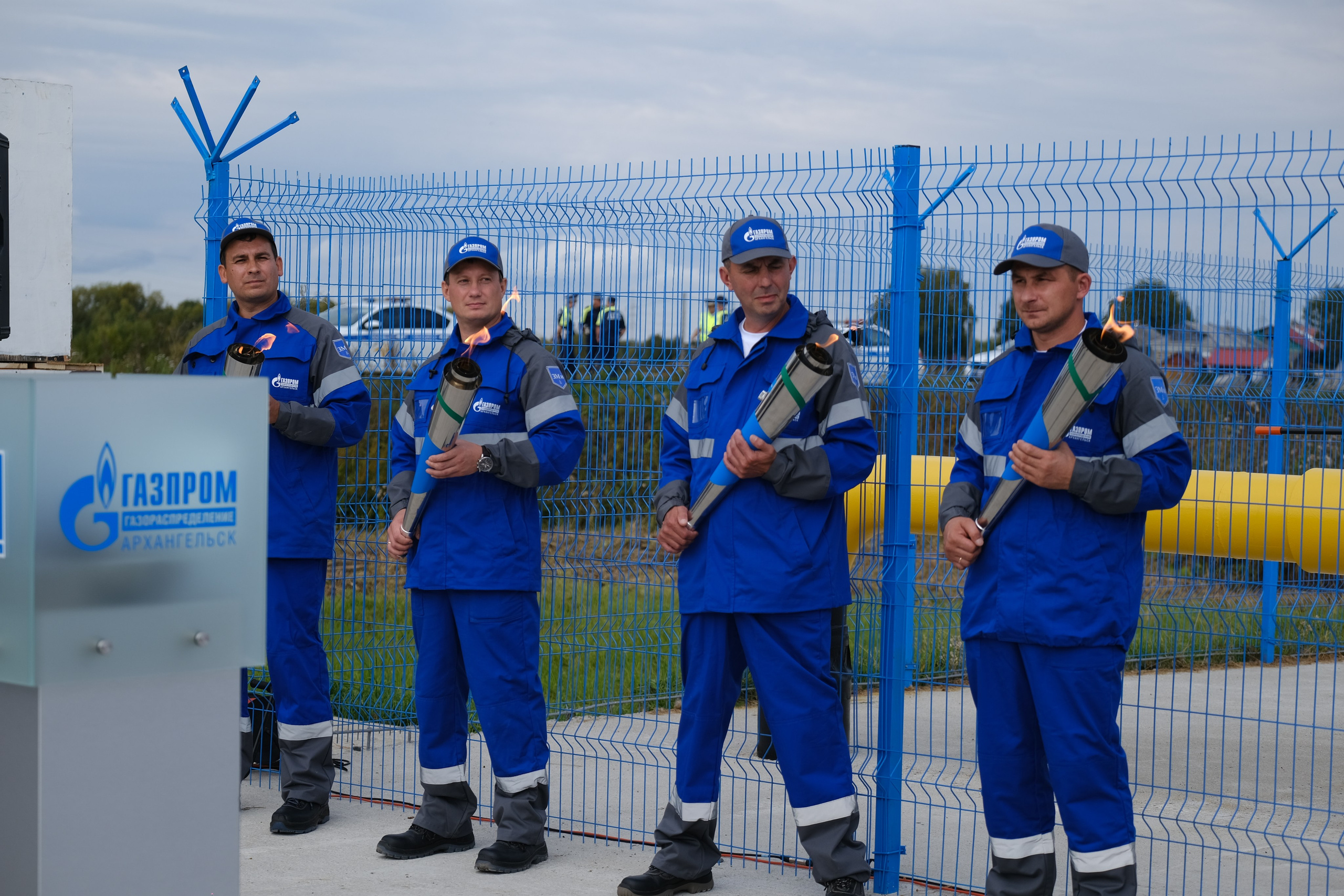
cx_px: 672
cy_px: 448
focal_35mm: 75
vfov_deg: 18.2
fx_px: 2800
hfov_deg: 27.0
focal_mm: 50
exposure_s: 1/1000
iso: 80
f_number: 2.8
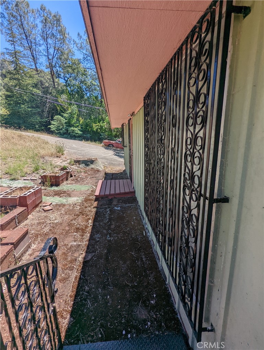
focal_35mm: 16
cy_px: 175
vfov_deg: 94.4
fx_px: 162
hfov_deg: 78.3
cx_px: 132
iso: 48
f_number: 2.2
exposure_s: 1/989
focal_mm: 2.35
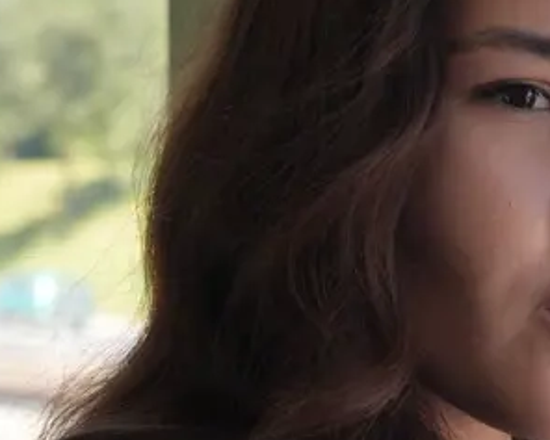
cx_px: 589
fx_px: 1954
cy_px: 269
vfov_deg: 12.9
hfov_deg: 15.6
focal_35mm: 120
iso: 800
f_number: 5.6
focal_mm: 43
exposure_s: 1/250
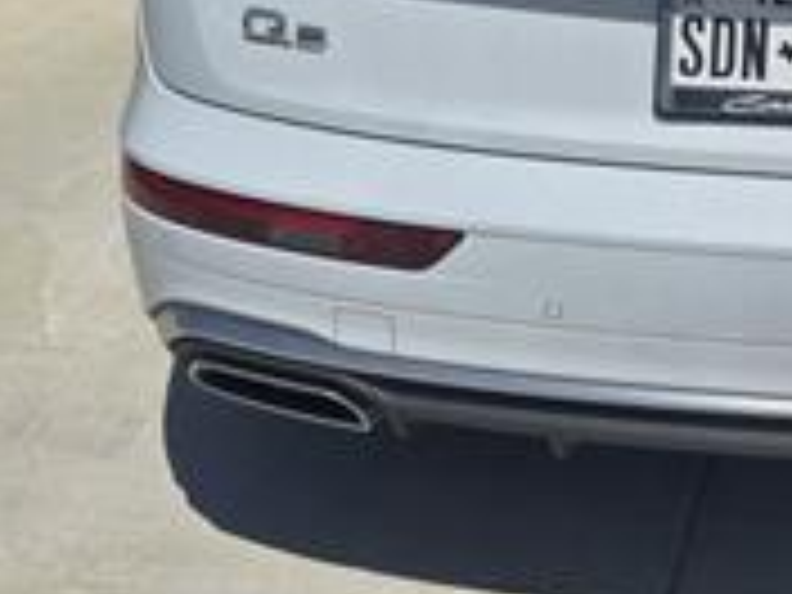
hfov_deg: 27.6
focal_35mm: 66
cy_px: 14
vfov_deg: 21.5
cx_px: 796
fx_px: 1510
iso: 50
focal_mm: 6.3
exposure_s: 1/7944
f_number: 1.7
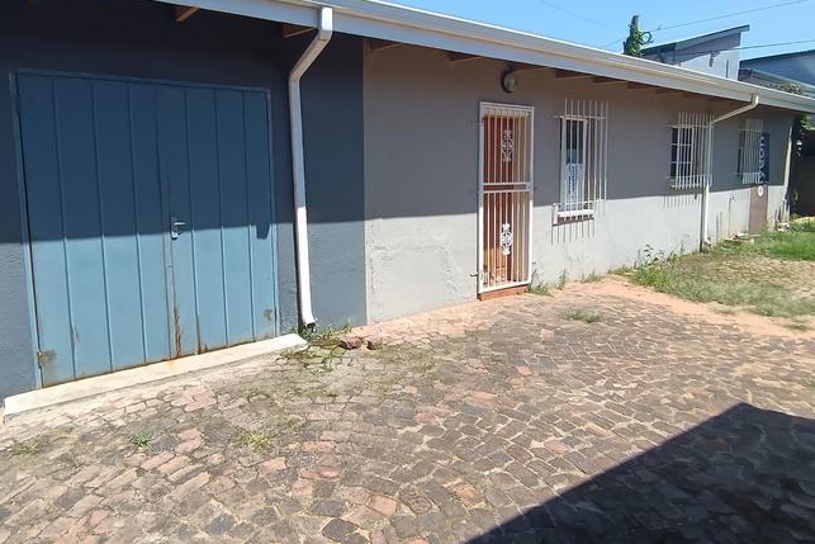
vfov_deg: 56.6
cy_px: 207
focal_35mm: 22
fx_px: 498
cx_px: 383
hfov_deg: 78.5
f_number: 2.2
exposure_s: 1/665
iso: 102
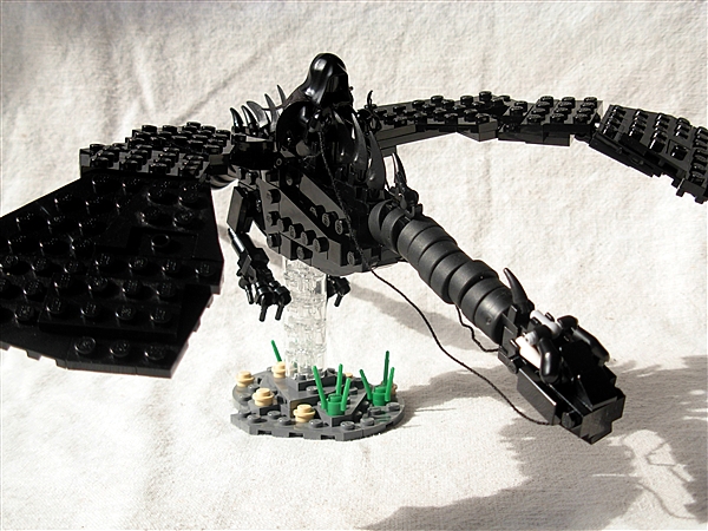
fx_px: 1186
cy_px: 266
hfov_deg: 33.2
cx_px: 354
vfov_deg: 25.2
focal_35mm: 58
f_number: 3.3
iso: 79
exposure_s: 1/406
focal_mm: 9.5
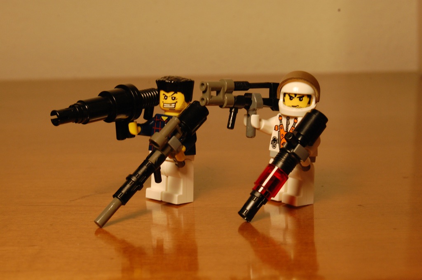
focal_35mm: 82
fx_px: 966
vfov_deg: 16.5
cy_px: 140
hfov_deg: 24.6
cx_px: 211
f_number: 14
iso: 800
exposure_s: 1/5
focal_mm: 55
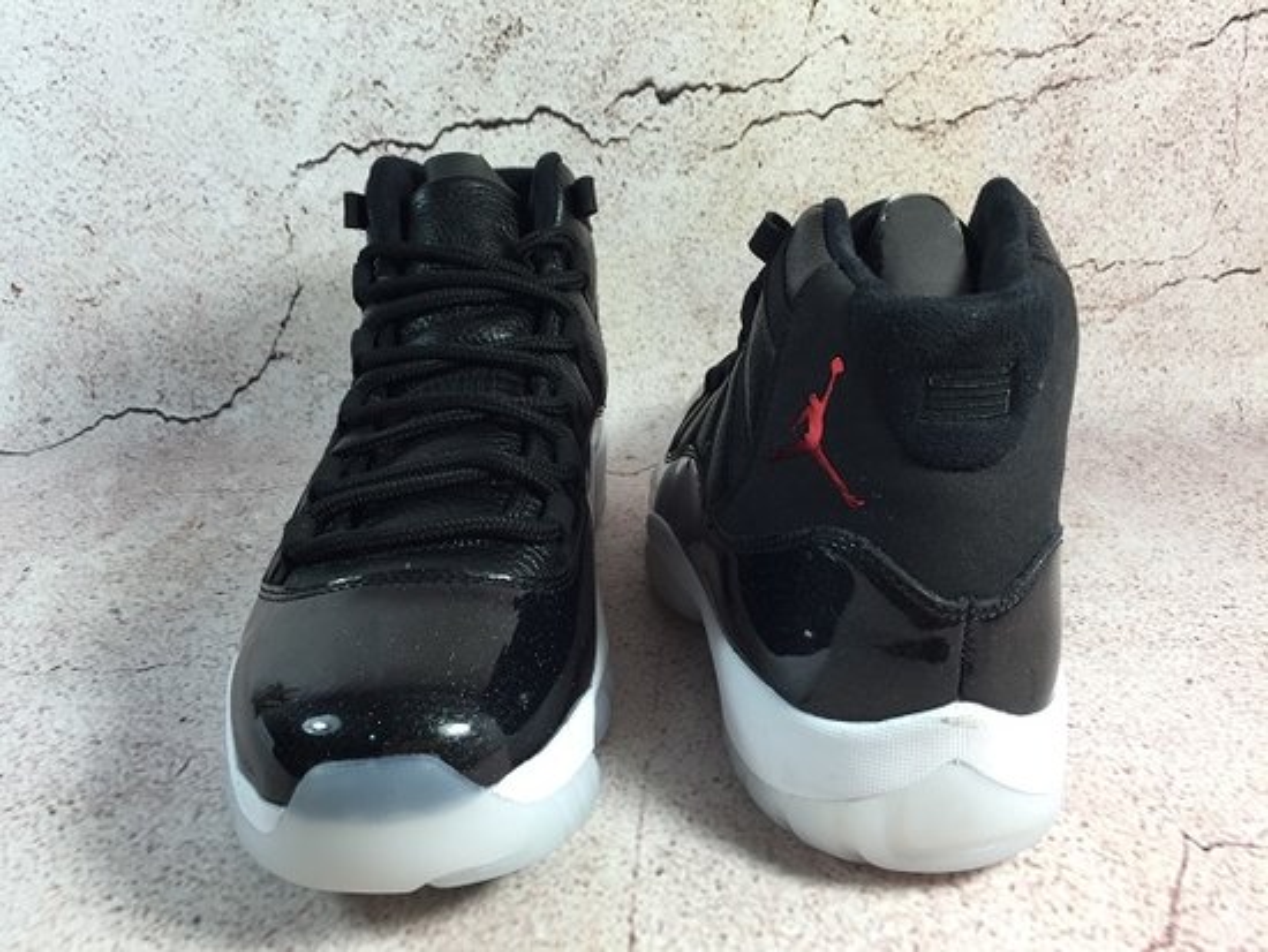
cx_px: 634
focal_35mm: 29
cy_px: 476
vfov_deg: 48.3
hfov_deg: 61.6
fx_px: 1063
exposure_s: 1/50
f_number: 2.2
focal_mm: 4.15
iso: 32
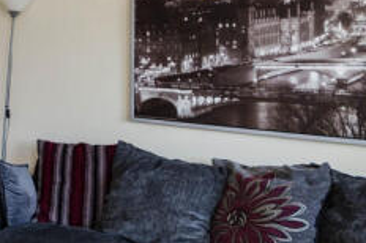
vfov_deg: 27.3
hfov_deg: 29.9
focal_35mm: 49
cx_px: -139
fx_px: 494
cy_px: 69
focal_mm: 11.5
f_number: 7.1
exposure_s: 1/25
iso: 400
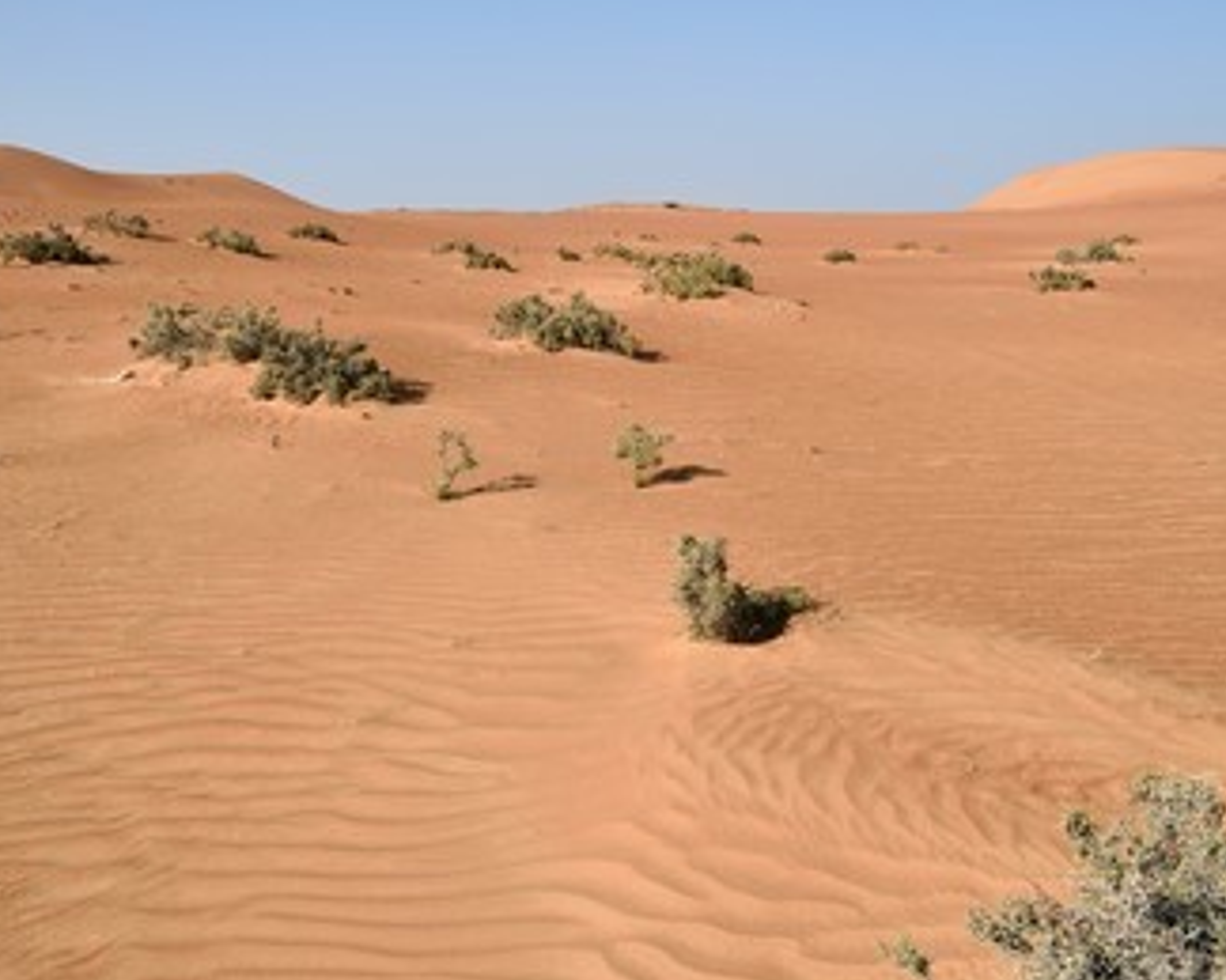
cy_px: 492
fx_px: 1415
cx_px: 641
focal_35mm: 39
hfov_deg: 46.8
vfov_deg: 38.2
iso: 200
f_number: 14
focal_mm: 32
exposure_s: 1/200
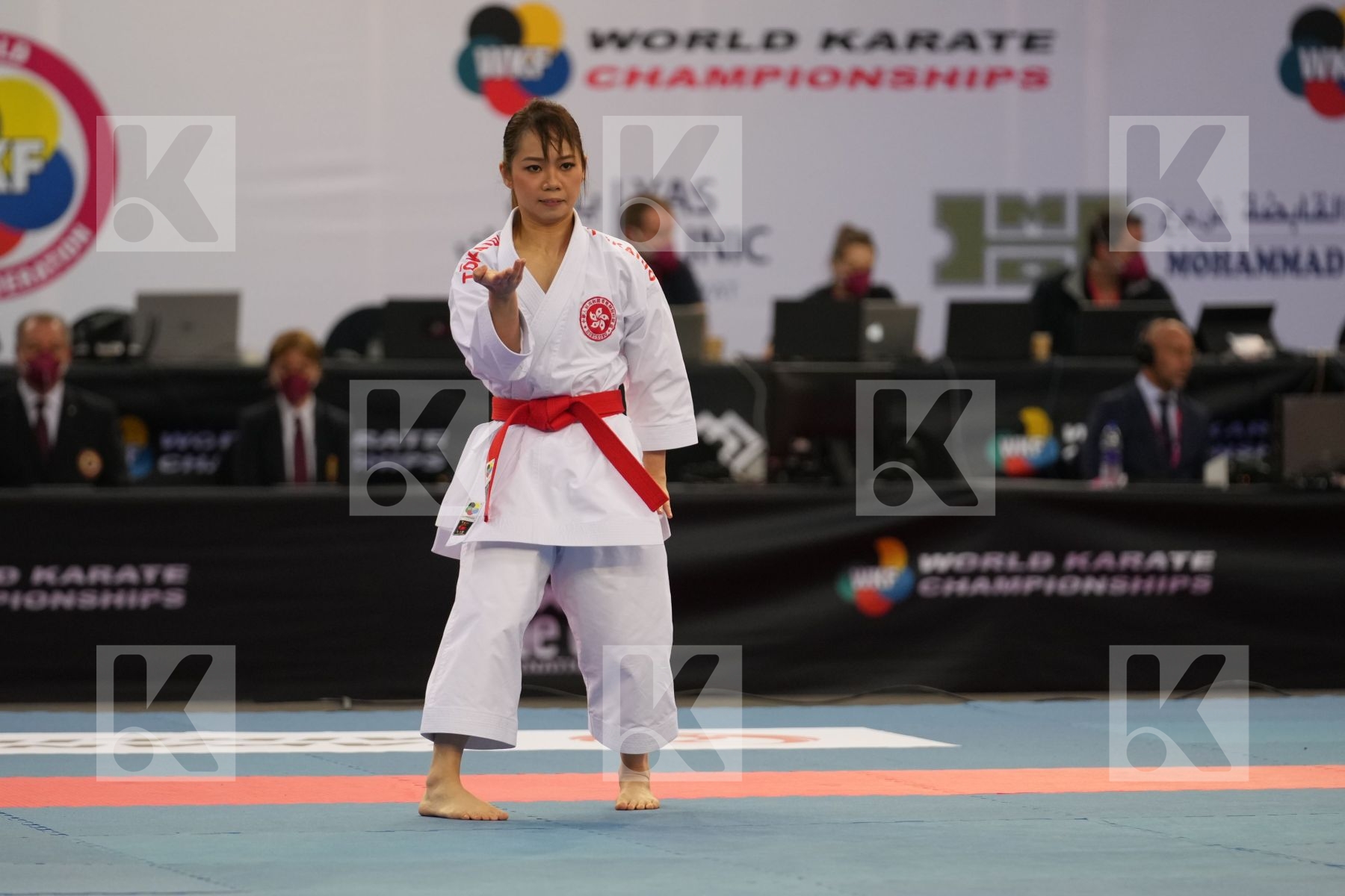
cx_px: 672
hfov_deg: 7.3
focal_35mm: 283
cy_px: 448
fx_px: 10572
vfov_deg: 4.9
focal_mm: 189
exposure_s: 1/500
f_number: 2.8
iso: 1000
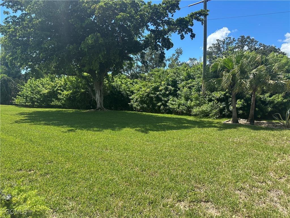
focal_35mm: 24
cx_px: 145
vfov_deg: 56.8
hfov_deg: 71.6
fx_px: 201
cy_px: 109
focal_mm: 6.86
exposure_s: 1/2732
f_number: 1.78
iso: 80
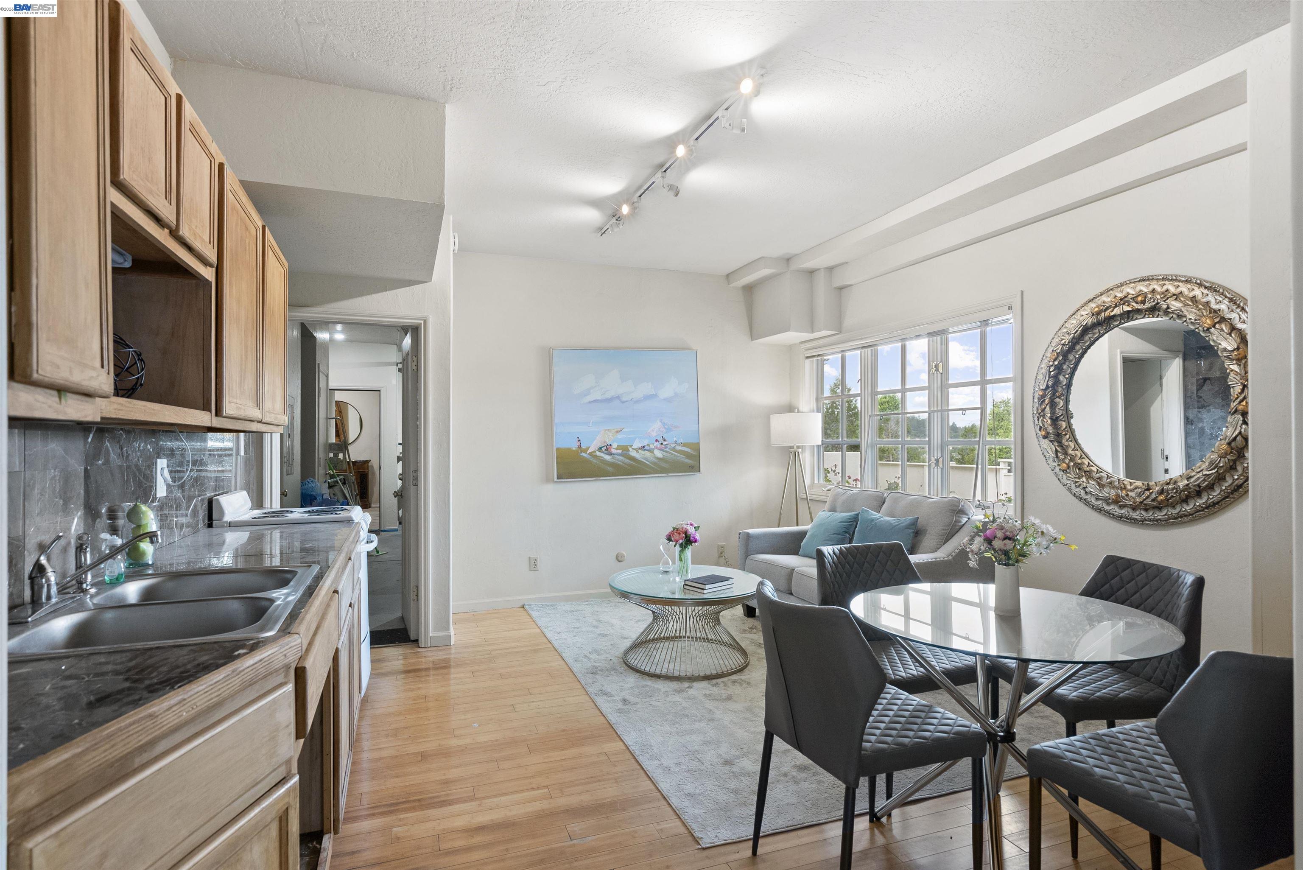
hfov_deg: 90.0
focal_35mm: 18
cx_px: 652
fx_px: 652
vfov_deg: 67.4
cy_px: 435
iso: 1000
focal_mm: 18
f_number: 8
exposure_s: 1/13
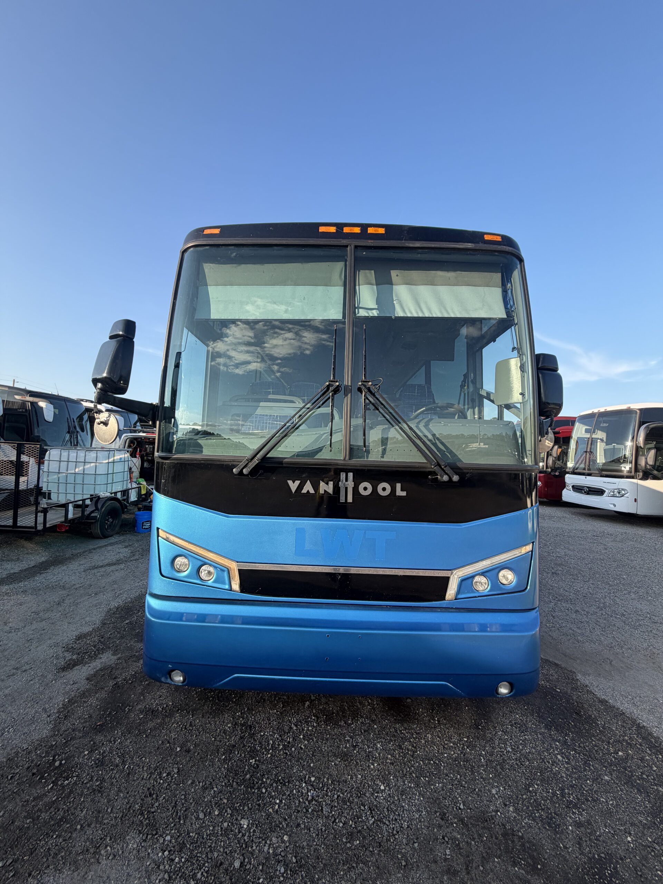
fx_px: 358
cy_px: 442
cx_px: 332
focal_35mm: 14
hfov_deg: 85.7
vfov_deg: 102.1
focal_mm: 2.22
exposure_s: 1/502
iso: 40
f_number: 2.2
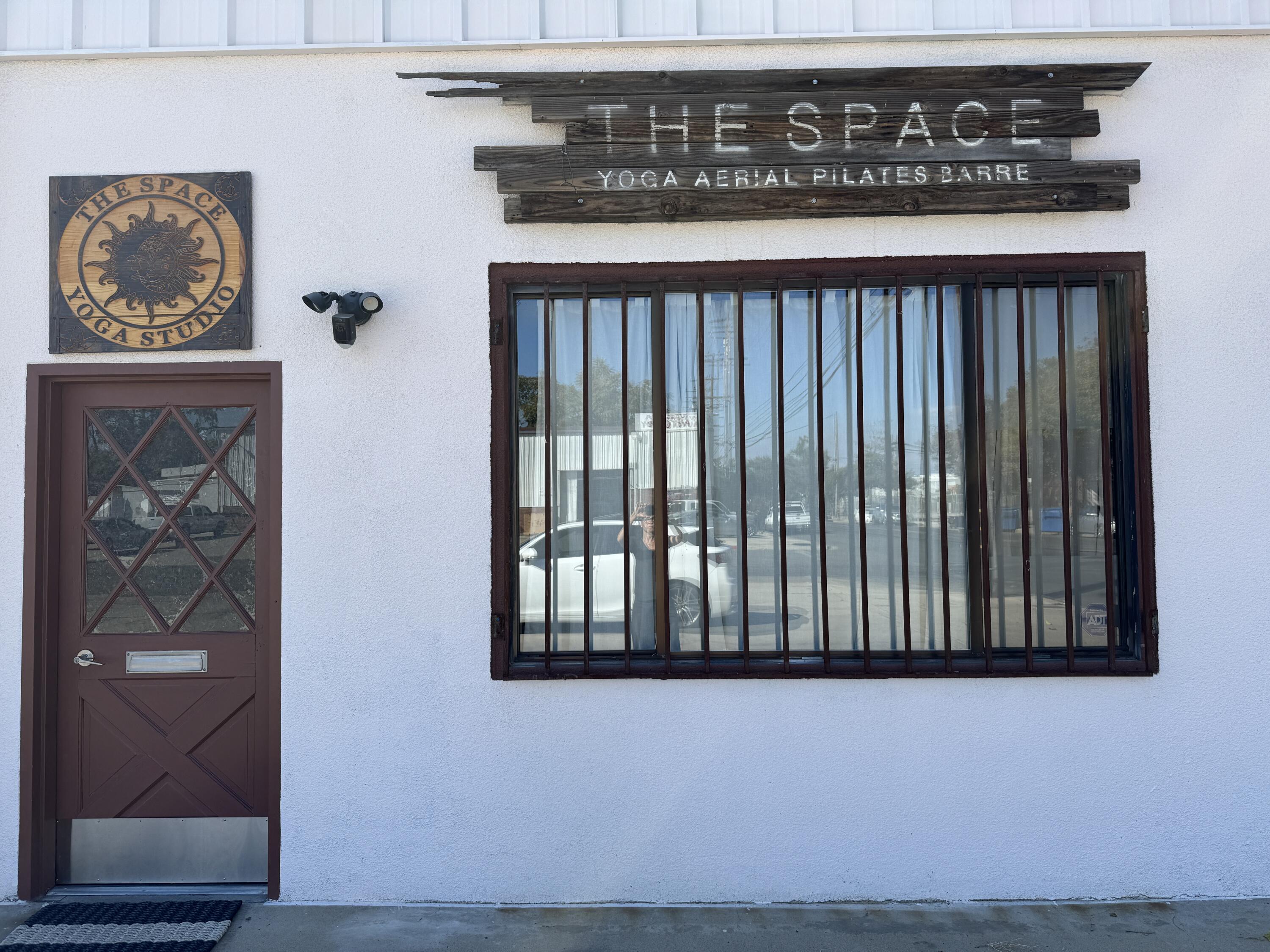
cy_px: 476
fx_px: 881
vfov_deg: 56.8
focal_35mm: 24
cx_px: 635
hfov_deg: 71.6
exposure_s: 1/2331
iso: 80
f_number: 1.78
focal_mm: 6.76
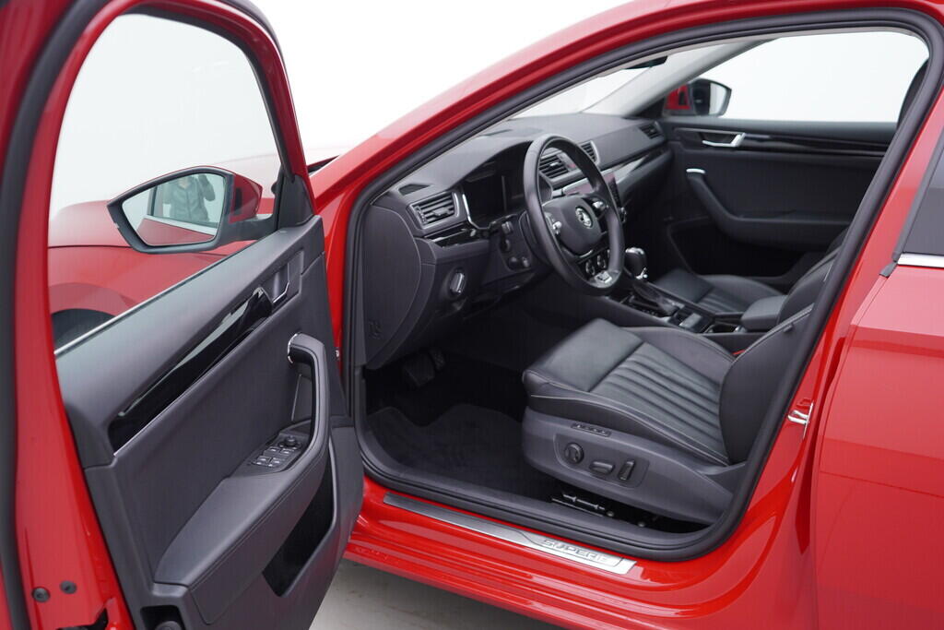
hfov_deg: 53.1
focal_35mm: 36
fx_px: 944
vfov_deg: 36.9
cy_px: 315
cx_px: 472
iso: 125
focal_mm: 24
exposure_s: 1/40
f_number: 2.8
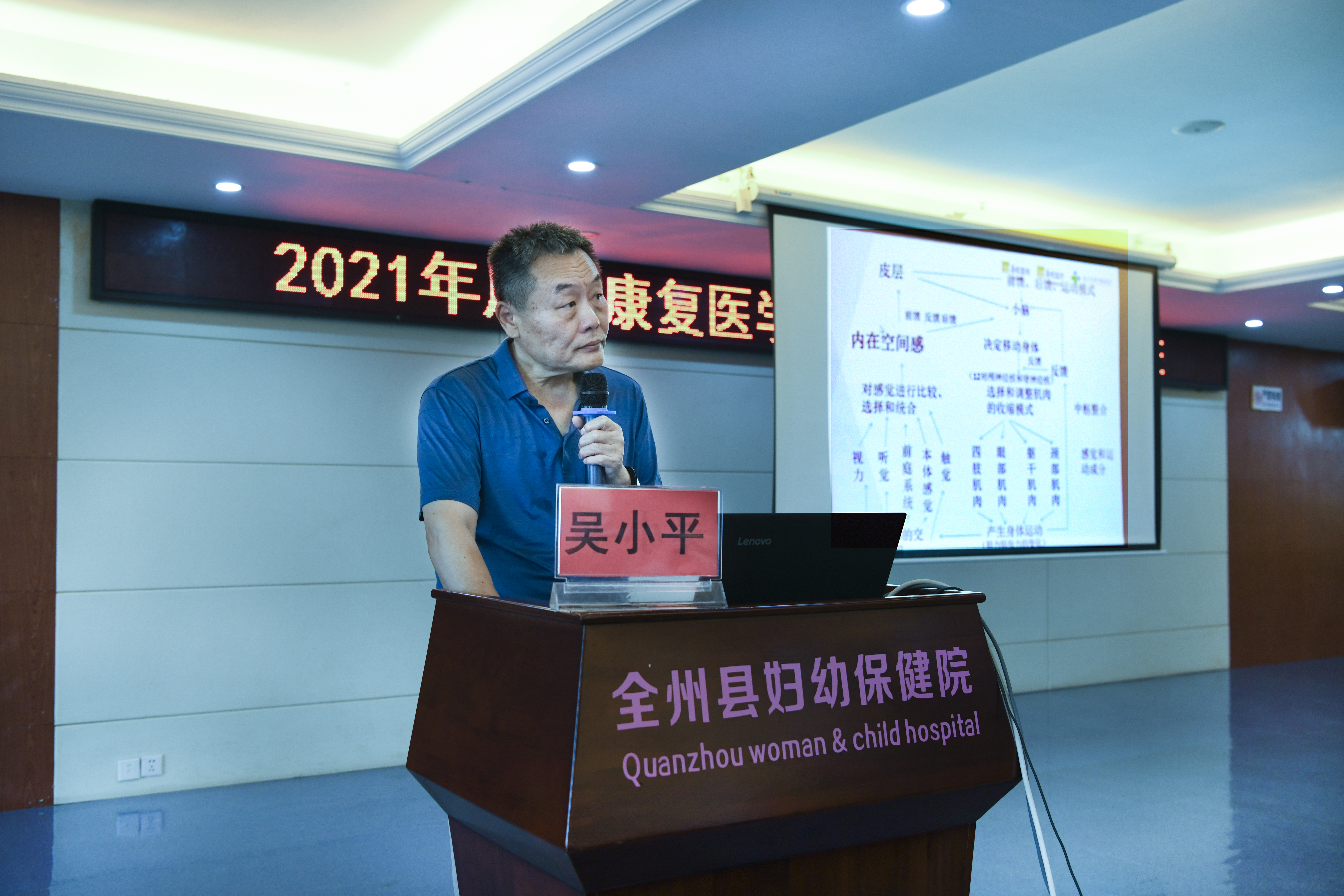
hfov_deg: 58.7
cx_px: 672
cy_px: 448
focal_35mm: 32
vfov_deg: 41.1
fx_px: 1195
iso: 800
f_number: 4.5
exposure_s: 1/80
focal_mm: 32
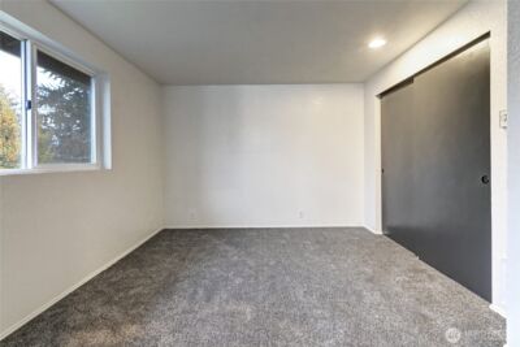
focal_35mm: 15
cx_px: 260
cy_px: 174
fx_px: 217
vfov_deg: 77.4
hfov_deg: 100.4
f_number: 11
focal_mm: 10
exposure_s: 1/2
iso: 3200
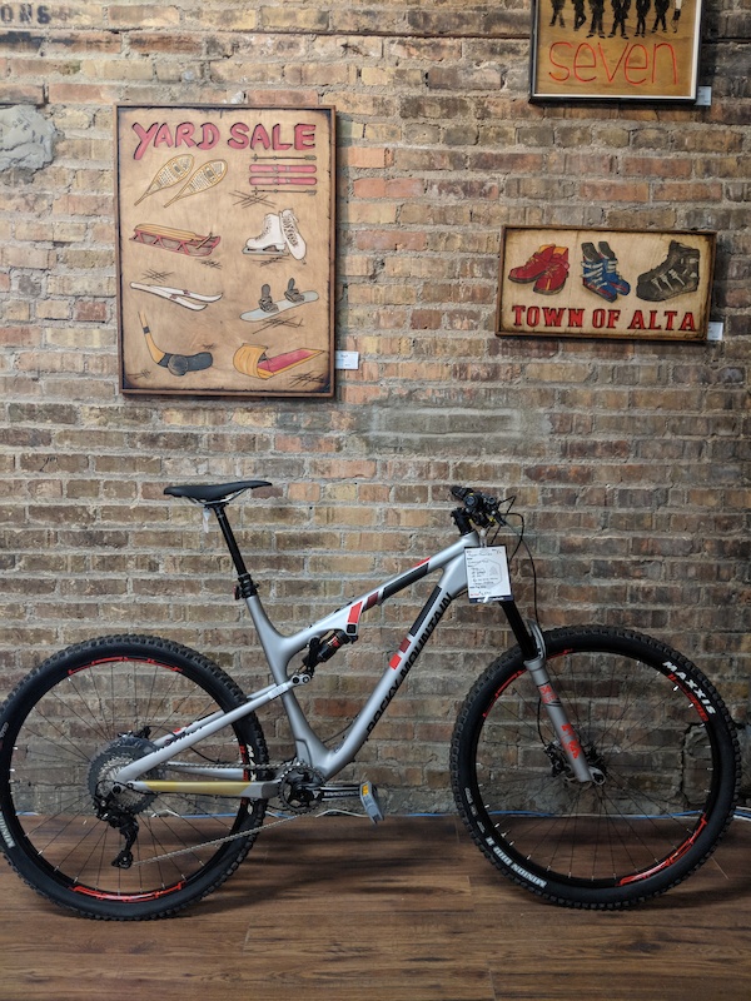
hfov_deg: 51.4
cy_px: 500
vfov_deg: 65.3
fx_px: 781
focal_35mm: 27
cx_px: 376
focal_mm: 4.44
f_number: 1.8
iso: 400
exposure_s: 1/40.1
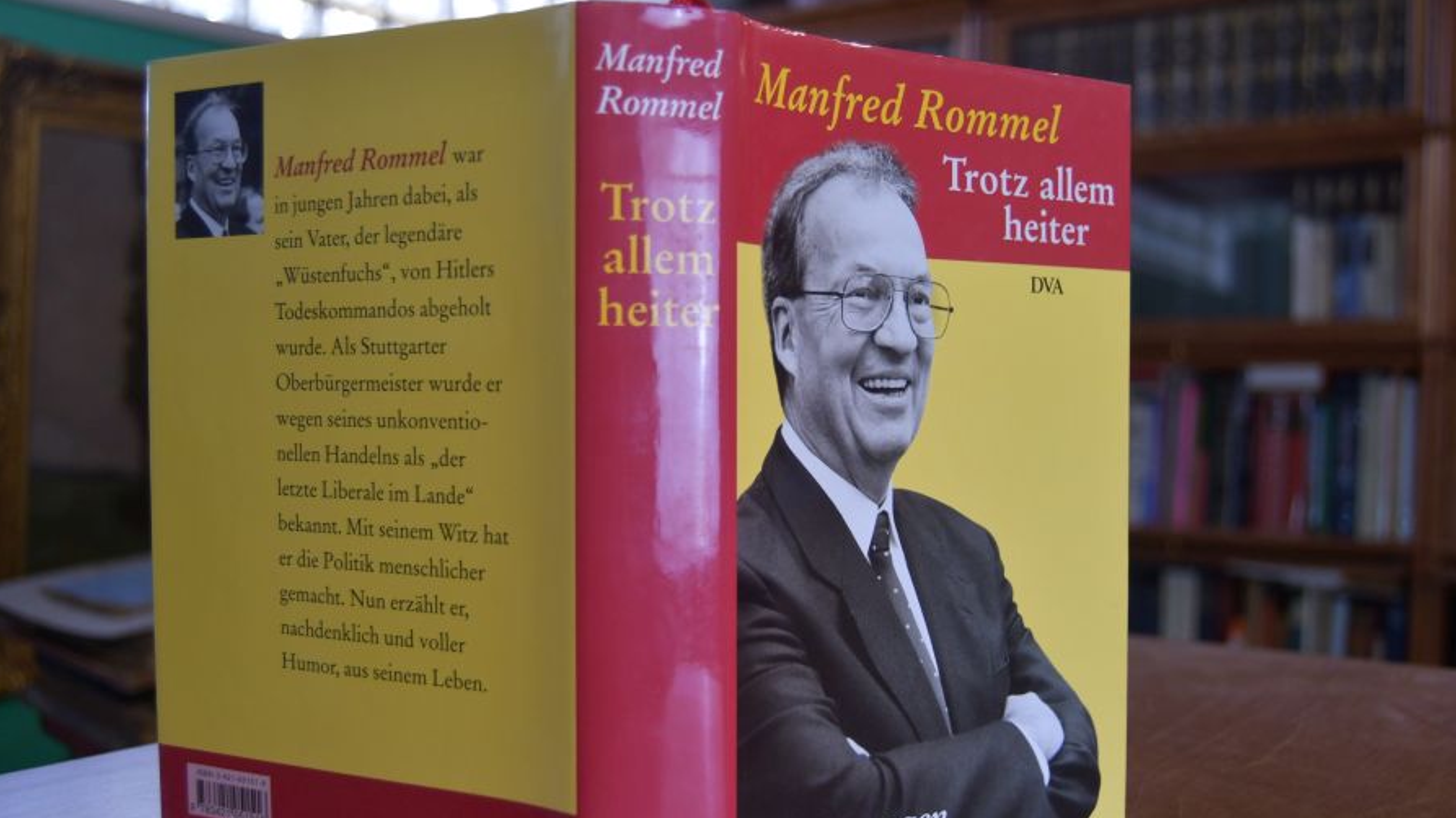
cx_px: 729
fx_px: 1467
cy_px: 476
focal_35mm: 38
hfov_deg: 52.8
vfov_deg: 31.1
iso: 800
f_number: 3.8
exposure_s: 1/250
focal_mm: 24
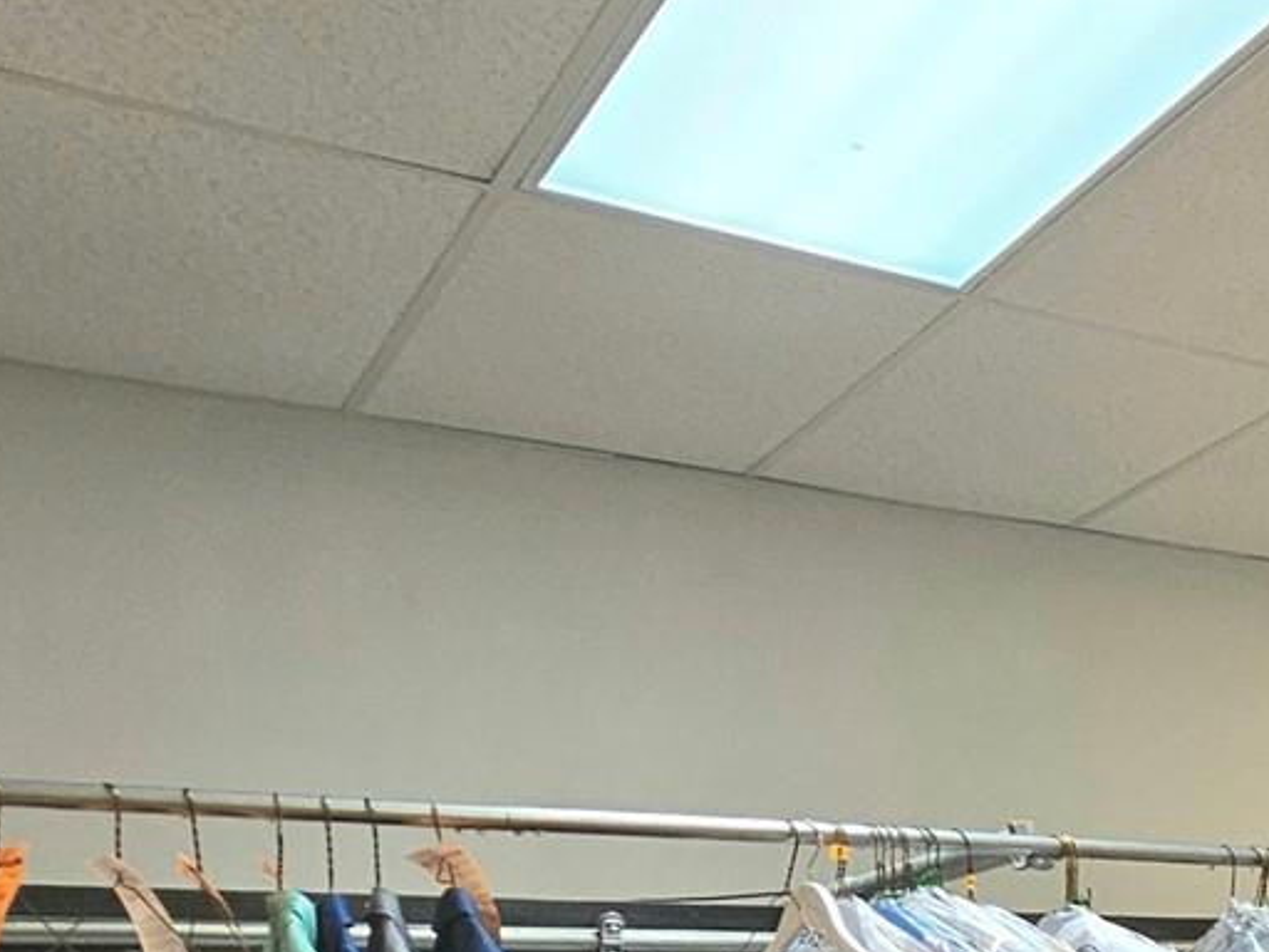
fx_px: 1906
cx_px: 2027
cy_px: 1205
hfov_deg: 25.1
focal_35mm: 52
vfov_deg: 24.7
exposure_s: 1/60.2
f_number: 2.2
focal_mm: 2.2
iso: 64
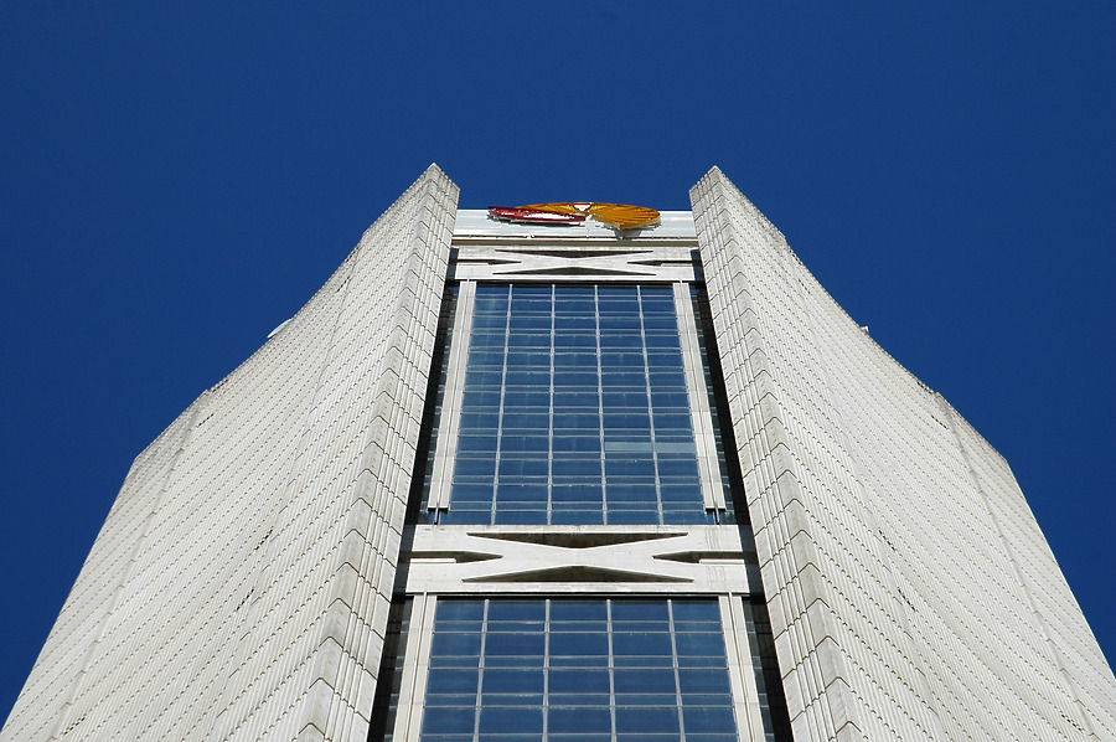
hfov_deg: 14.4
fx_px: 4413
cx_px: 558
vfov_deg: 9.6
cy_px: 371
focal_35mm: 142
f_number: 8
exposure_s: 1/1000
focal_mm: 95
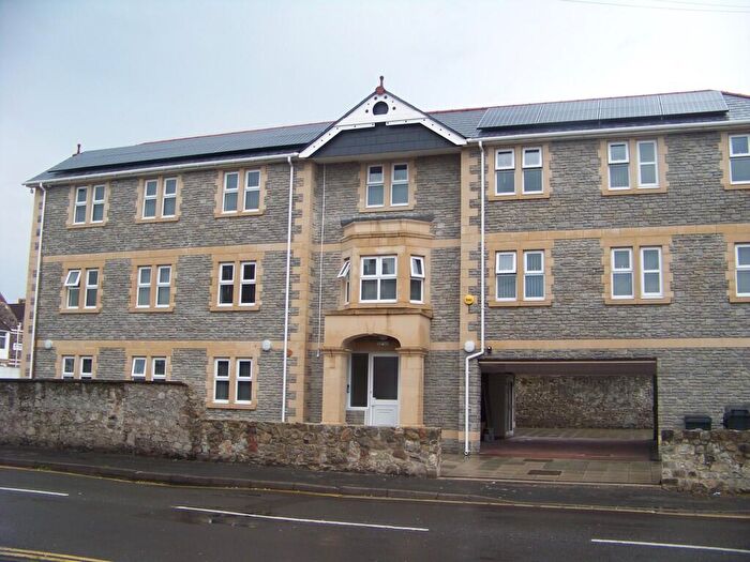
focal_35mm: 36
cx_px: 375
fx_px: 780
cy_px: 281
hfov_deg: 51.4
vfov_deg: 39.7
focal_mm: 5.85
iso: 66
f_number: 2.8
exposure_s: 1/160
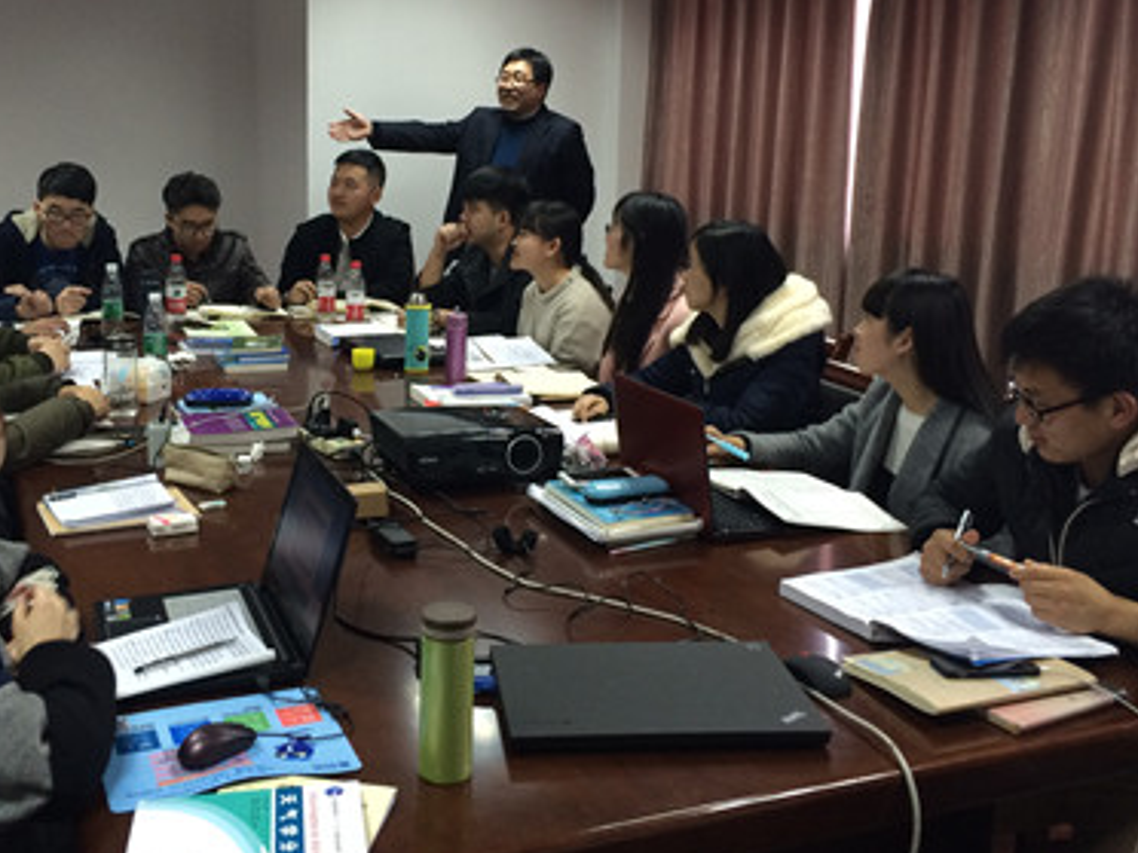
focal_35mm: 39
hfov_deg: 47.7
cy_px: 319
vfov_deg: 36.6
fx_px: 1282
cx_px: 483
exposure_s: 1/33
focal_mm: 4.15
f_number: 2.2
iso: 160
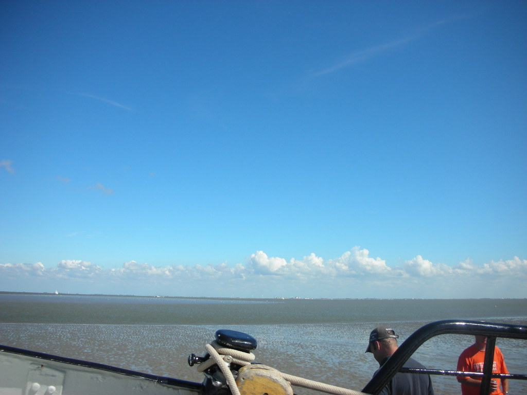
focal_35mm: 35
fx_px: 533
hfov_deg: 52.6
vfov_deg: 40.7
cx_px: 264
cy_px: 198
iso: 50
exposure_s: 1/109
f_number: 8.5
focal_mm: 5.8
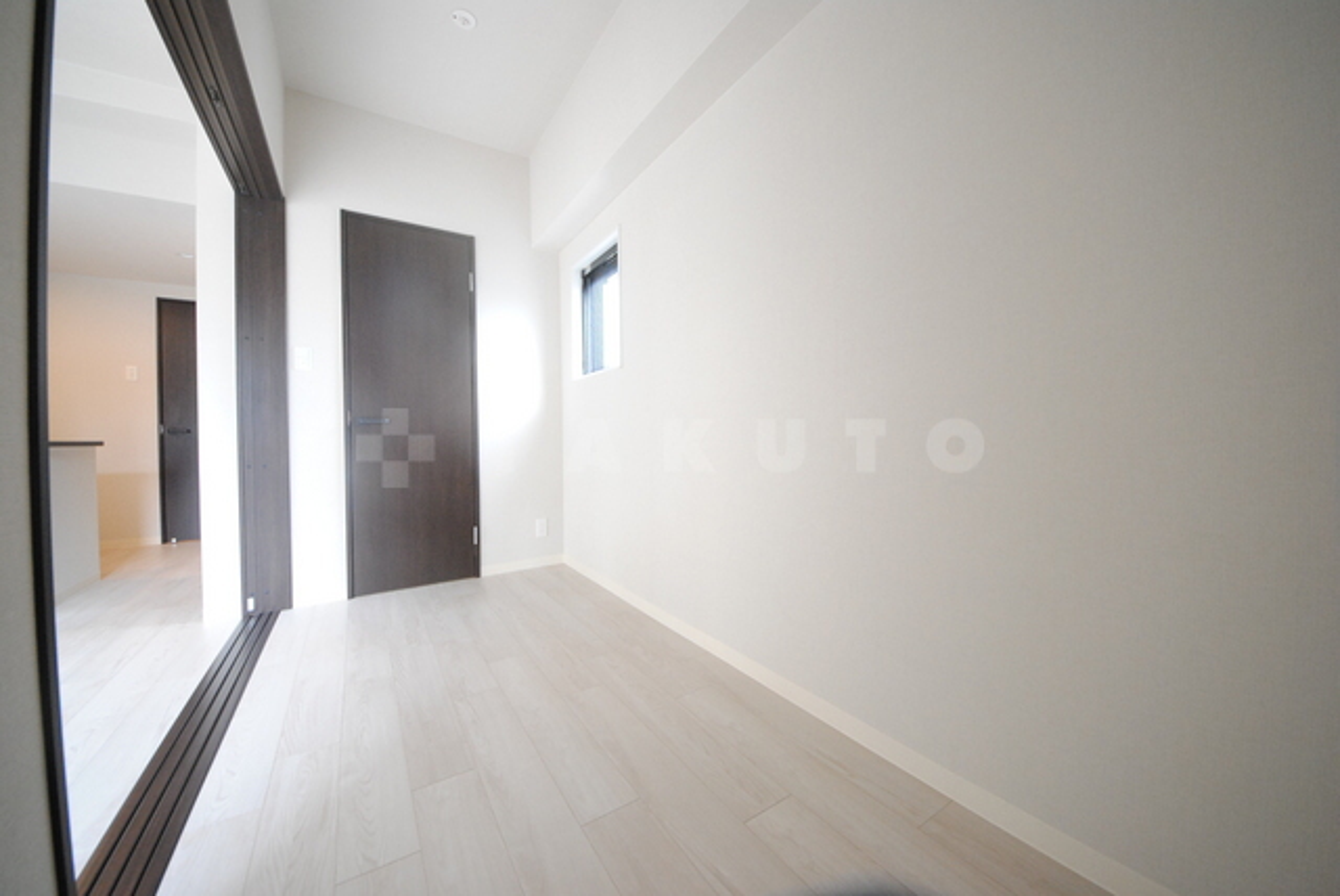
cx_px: 670
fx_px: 447
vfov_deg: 90.1
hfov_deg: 112.6
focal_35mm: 12
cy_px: 448
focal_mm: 8
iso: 900
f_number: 4.5
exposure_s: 1/30
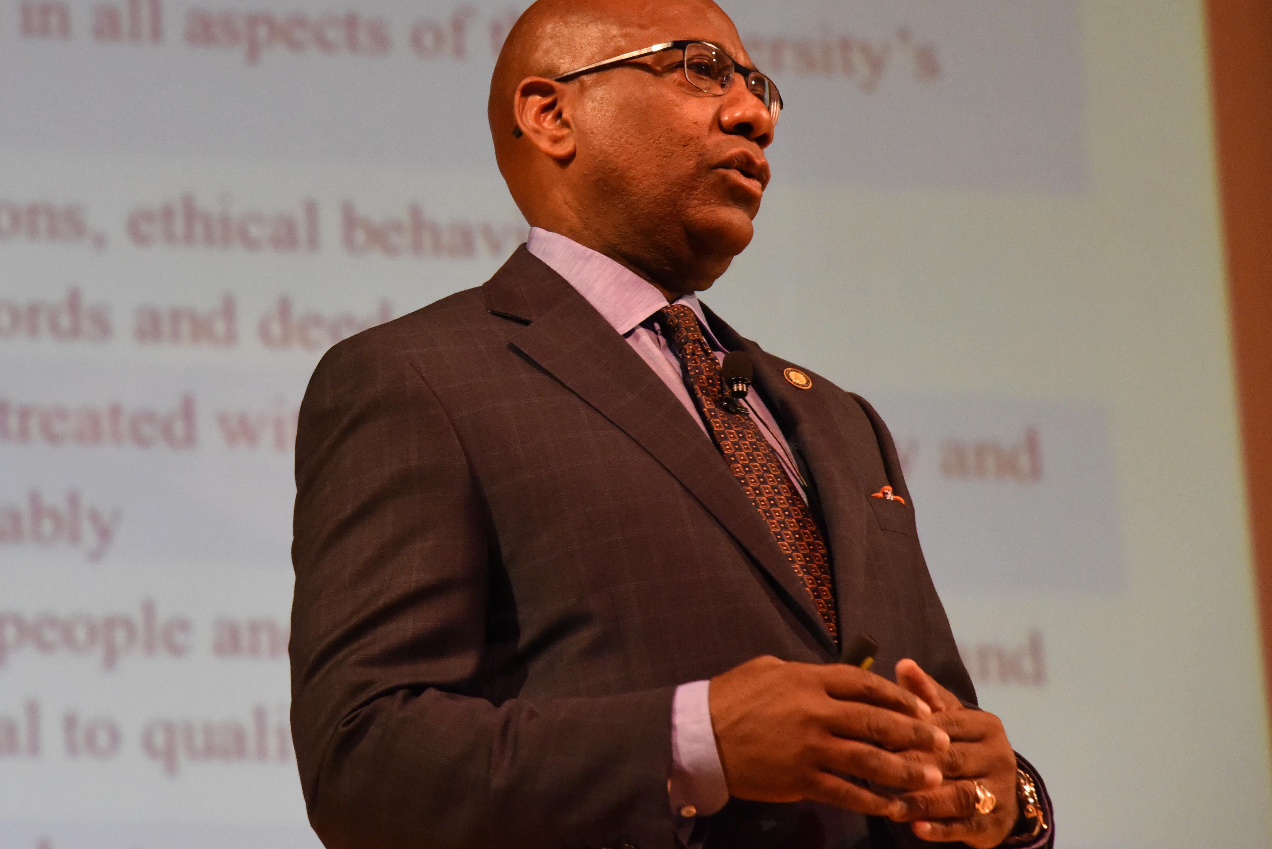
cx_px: 243
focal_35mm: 180
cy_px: 212
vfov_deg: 7.6
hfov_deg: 11.4
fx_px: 6362
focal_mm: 105
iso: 5000
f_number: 5.6
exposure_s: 1/125
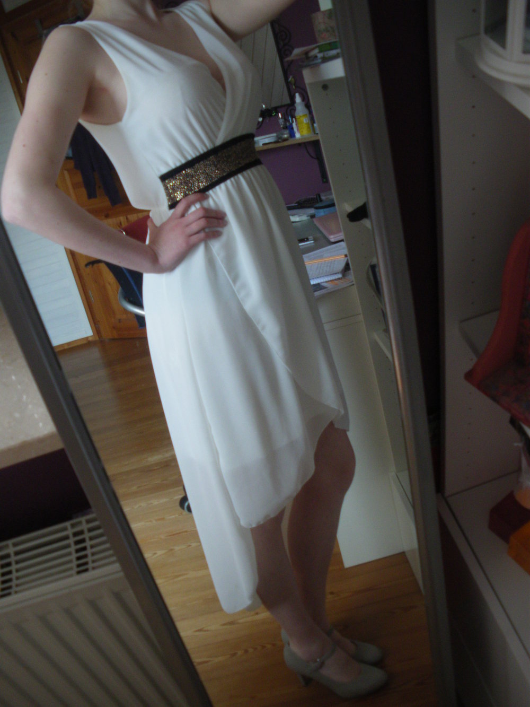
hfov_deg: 39.7
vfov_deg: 51.4
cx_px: 265
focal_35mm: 36
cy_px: 354
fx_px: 735
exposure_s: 1/50
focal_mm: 6.3
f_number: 3.5
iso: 160
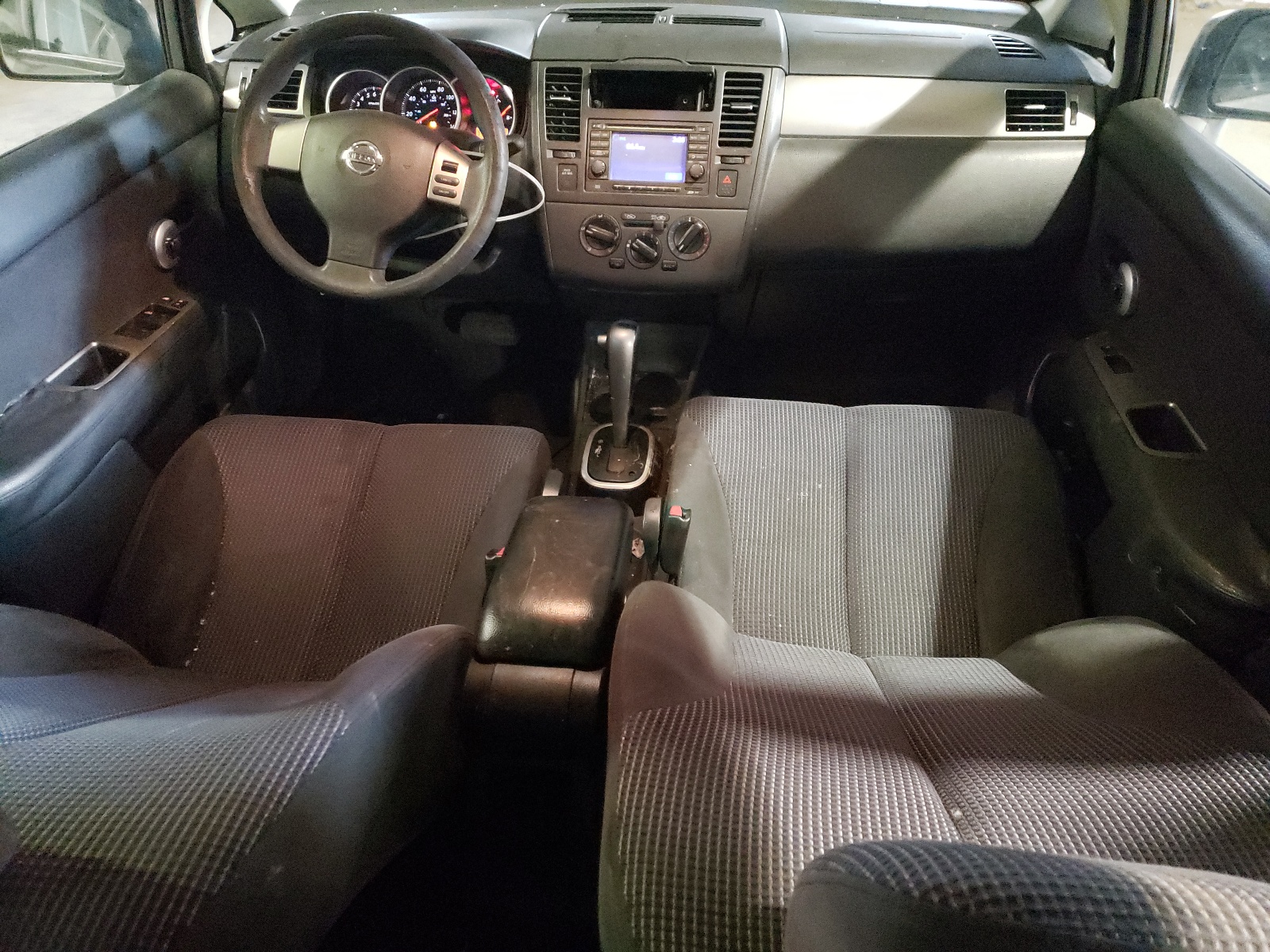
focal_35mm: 26
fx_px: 954
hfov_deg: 67.3
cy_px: 476
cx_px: 635
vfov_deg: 53.1
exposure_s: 1/24
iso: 1015
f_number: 1.5
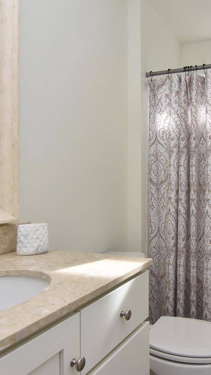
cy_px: 187
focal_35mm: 31
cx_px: 164
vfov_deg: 63.0
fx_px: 306
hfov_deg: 36.9
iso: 800
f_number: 14
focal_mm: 13
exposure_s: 1/100
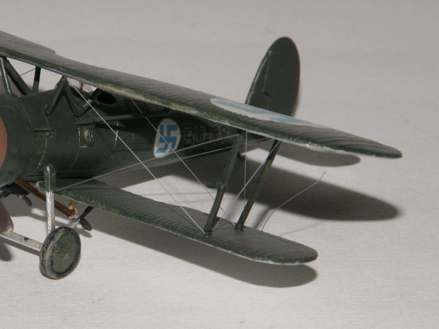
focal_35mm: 303
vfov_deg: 4.9
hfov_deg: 6.5
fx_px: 3841
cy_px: 134
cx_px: 82
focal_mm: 120
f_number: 22
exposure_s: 1/125
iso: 400
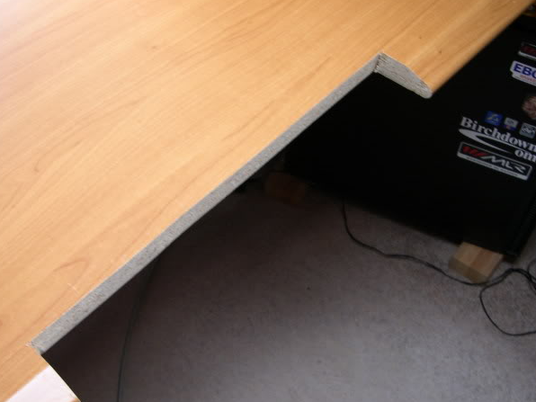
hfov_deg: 37.3
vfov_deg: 28.5
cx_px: 204
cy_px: 222
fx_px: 790
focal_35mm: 51
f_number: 2.8
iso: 100
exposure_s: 1/7.8
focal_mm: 8
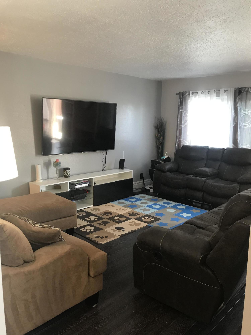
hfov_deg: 49.7
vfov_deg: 63.4
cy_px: 168
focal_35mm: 28
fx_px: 271
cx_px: 126
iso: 40
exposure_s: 1/15
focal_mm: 3.99
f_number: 1.8
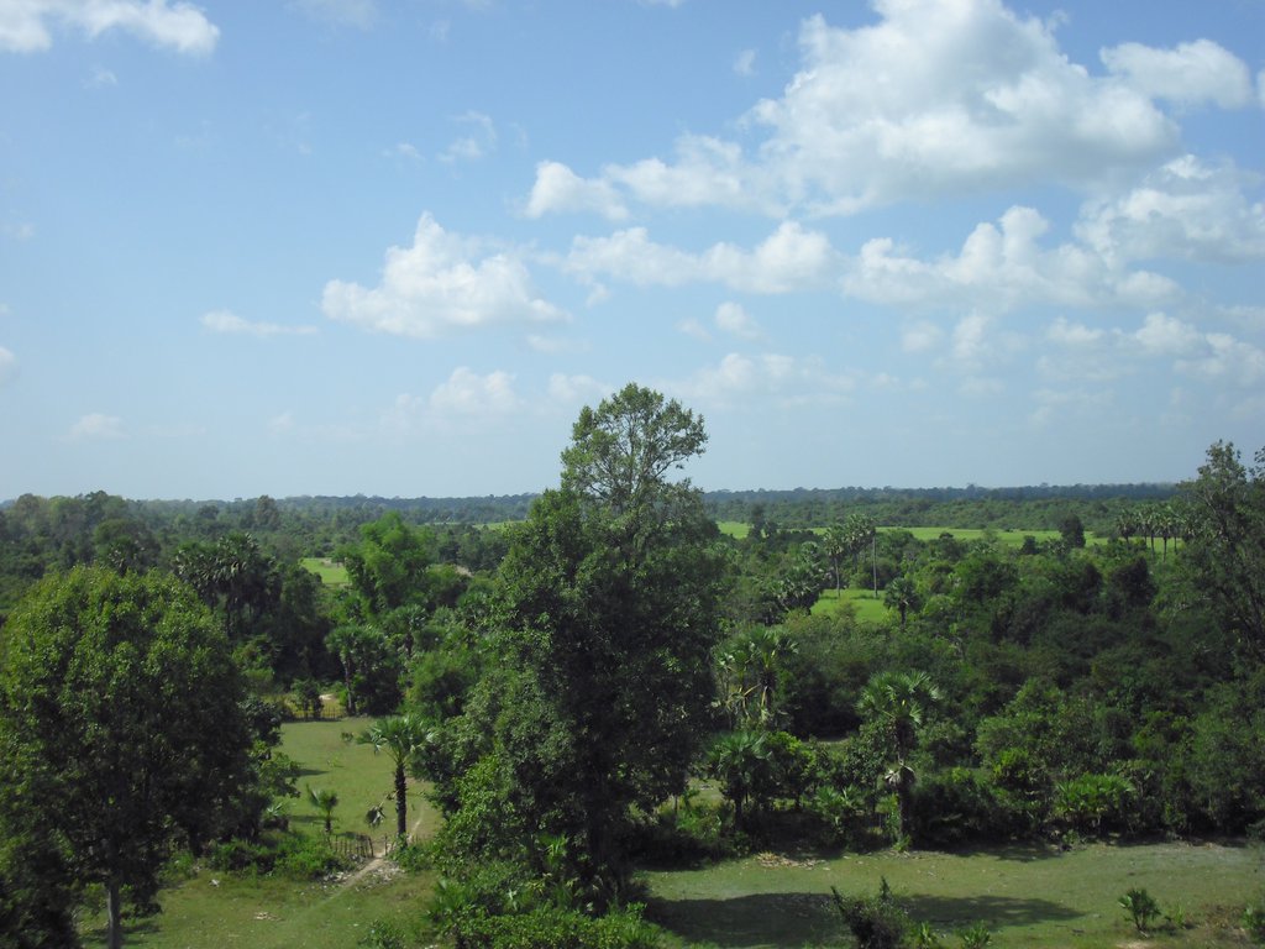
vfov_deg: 31.5
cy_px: 474
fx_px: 1681
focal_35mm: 46
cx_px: 632
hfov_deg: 41.2
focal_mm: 7.6
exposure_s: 1/250
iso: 100
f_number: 8.9
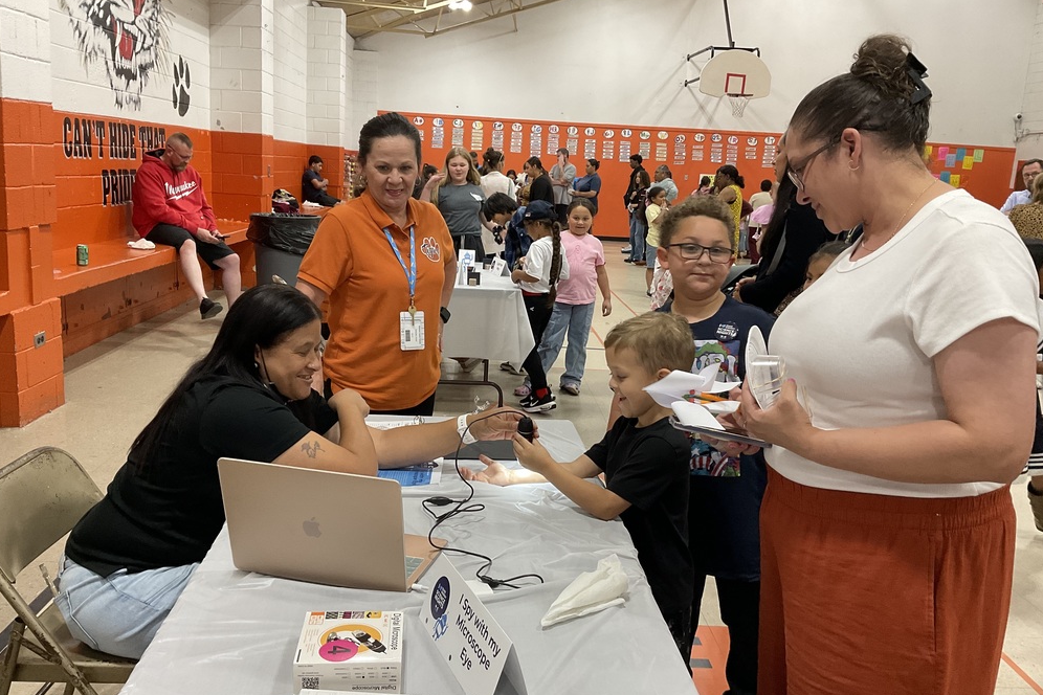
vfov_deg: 42.3
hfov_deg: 60.3
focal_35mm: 31
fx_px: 898
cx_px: 522
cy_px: 357
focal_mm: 3
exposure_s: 1/59
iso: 100
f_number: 1.8
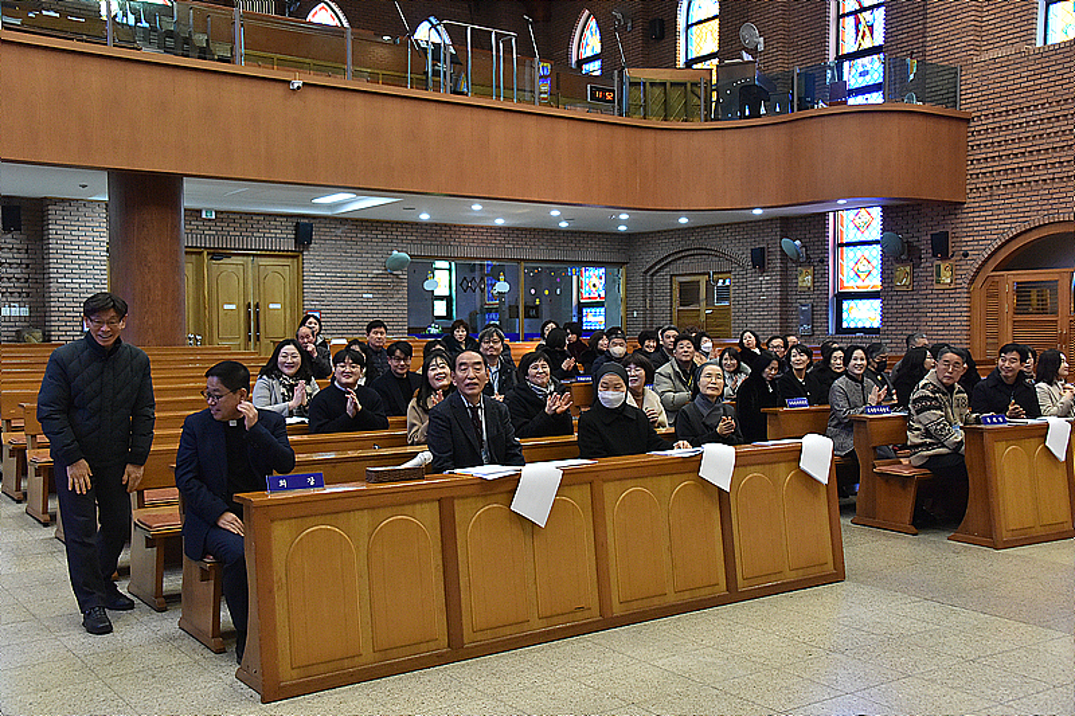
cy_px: 358
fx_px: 1134
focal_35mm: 38
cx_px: 538
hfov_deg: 50.7
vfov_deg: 35.0
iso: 5000
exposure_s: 1/125
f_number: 6.3
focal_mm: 38
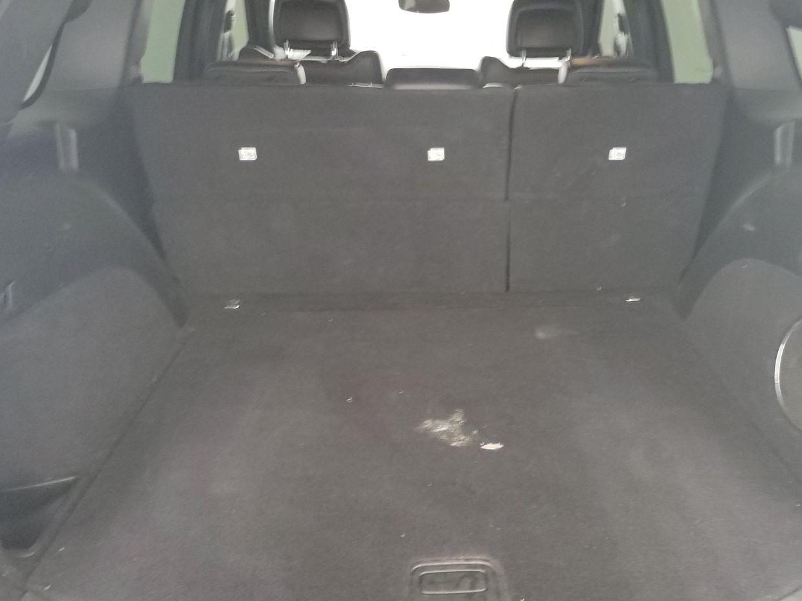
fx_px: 718
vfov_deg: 45.3
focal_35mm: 31
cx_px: 445
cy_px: 263
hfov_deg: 58.2
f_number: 1.8
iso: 2073
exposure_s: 1/24
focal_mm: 6.7
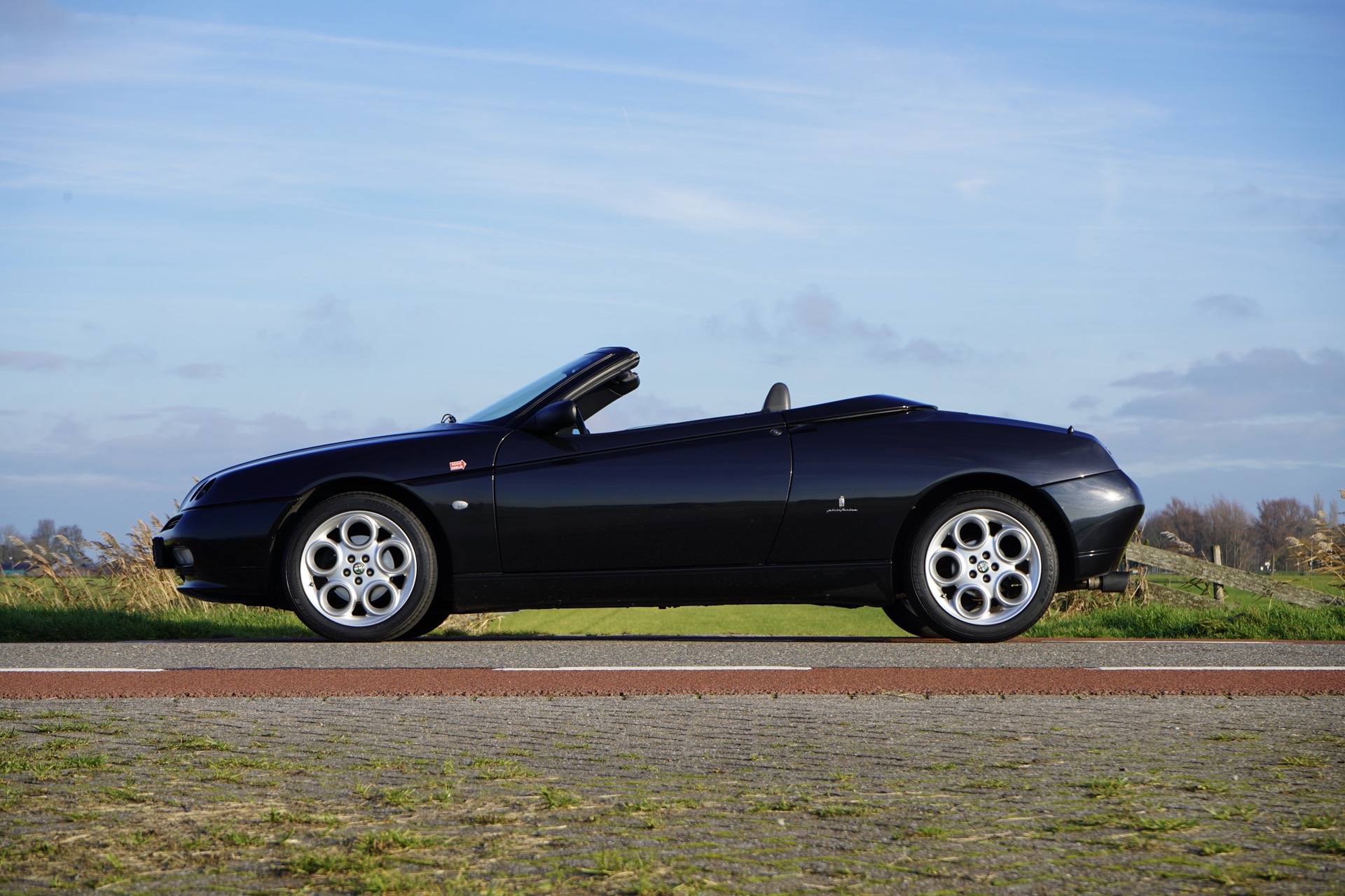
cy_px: 448
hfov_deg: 28.8
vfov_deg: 19.5
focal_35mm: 70
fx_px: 2615
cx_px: 672
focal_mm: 70
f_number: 11
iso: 100
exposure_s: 1/125
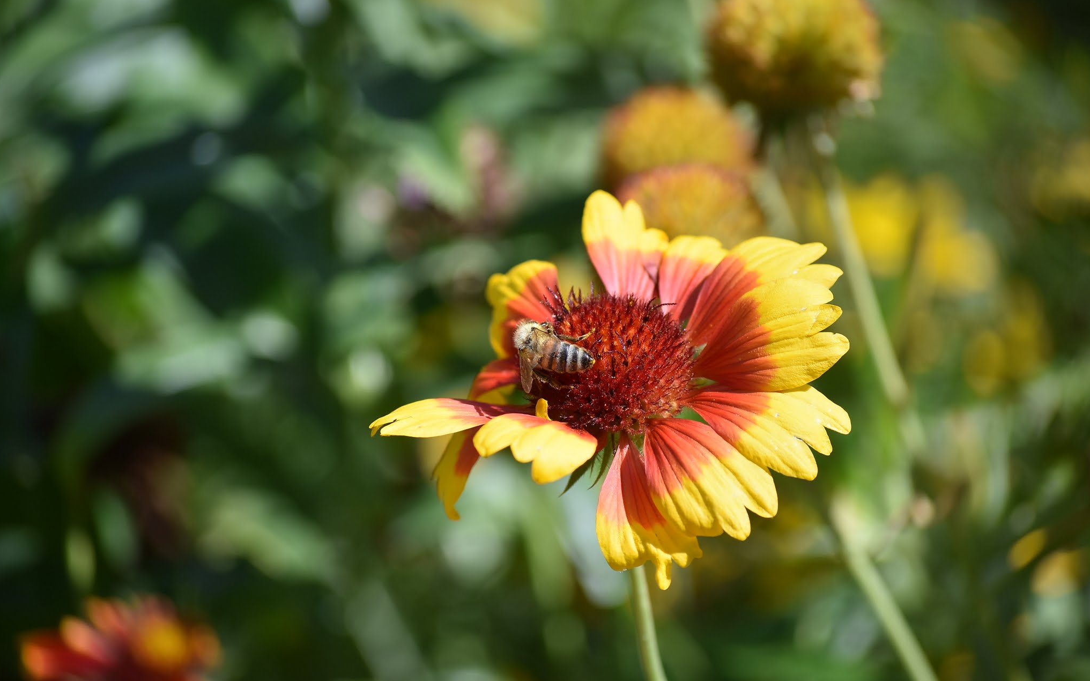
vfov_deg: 8.7
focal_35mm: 151
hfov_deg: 13.9
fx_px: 4485
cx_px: 544
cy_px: 356
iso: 140
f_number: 5
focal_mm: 98
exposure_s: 1/640
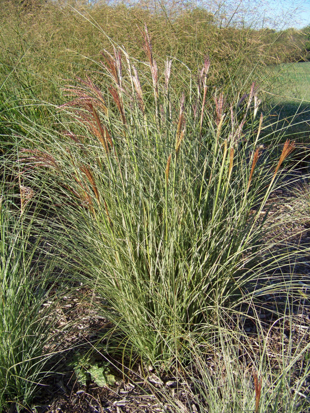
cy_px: 206
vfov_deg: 51.4
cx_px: 155
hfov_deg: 39.7
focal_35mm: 36
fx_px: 430
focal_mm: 5.85
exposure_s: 1/500
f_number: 2.8
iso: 68
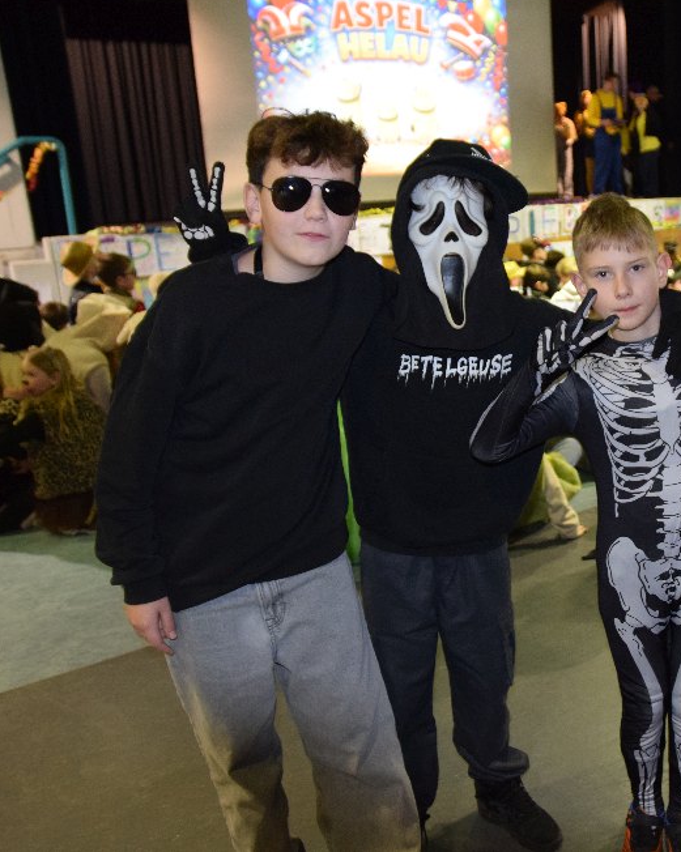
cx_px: 630
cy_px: 418
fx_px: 926
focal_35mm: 37
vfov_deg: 49.4
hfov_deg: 37.4
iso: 2000
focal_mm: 17
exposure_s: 1/60
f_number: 2.8
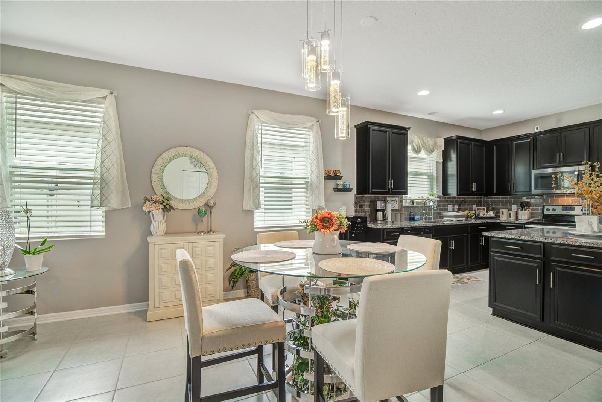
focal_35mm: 16
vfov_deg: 73.8
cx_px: 301
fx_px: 268
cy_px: 201
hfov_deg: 96.7
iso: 3200
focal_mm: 16
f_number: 5
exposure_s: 1/125
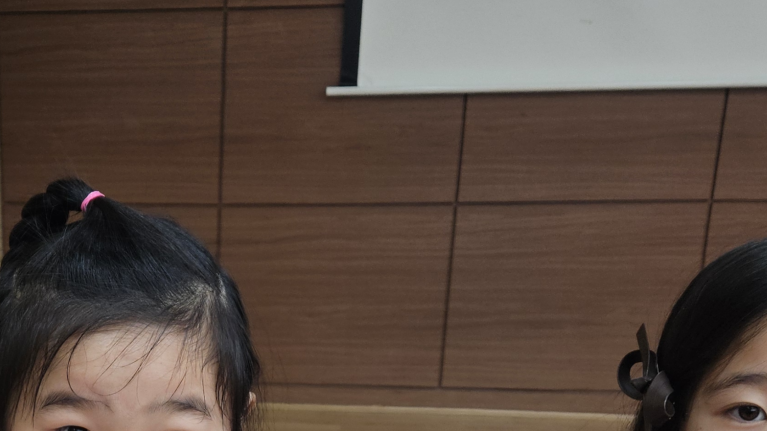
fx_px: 1220
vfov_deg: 18.9
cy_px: 526
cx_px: 129
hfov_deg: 33.6
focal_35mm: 60
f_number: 1.8
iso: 100
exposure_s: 1/120
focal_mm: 5.4
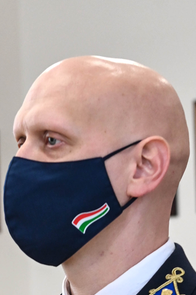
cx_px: 71
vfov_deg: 10.6
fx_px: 1513
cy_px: 470
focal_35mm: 185
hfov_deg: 7.4
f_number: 5
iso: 2000
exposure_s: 1/320
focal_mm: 56
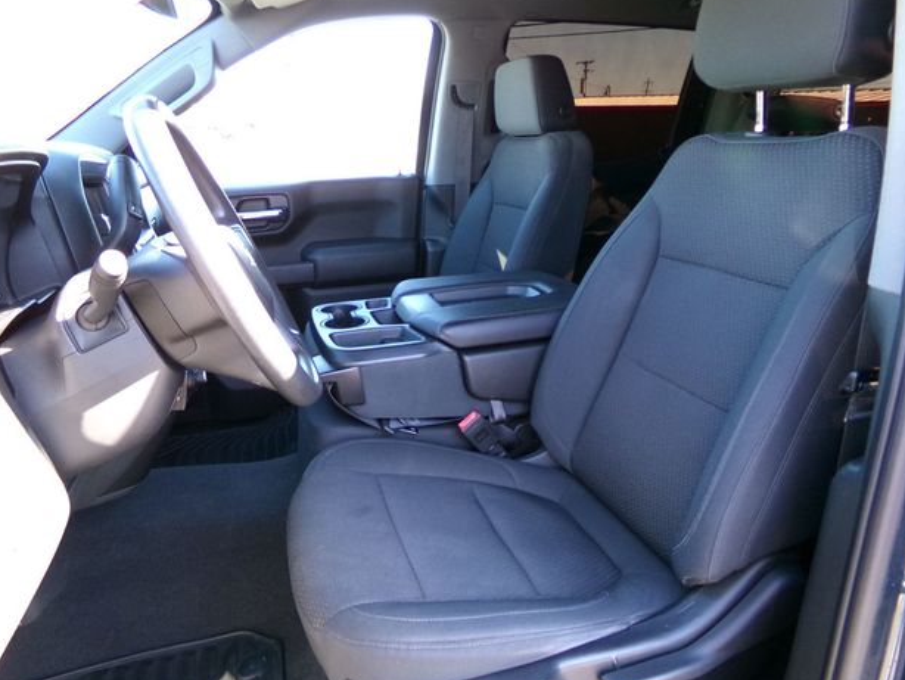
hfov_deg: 69.4
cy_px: 344
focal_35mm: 25
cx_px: 444
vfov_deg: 54.9
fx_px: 654
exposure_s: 1/60
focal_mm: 4.3
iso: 416
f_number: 3.7
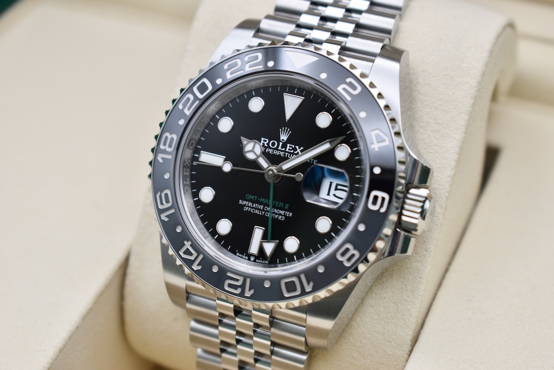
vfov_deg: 16.6
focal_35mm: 82
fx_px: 1270
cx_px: 277
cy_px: 185
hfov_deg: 24.6
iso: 400
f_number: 5.6
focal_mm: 55
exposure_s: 1/125
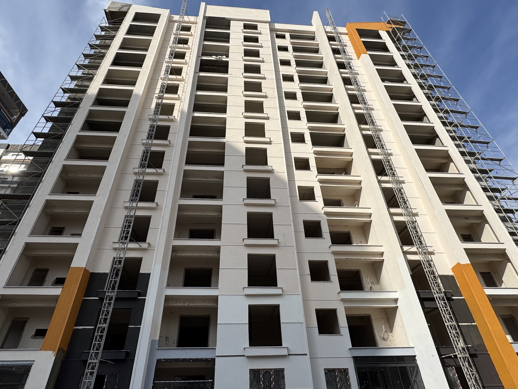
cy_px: 187
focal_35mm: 20
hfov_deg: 81.7
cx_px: 253
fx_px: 299
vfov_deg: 66.0
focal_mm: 2.22
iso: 50
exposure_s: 1/2584
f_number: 2.2
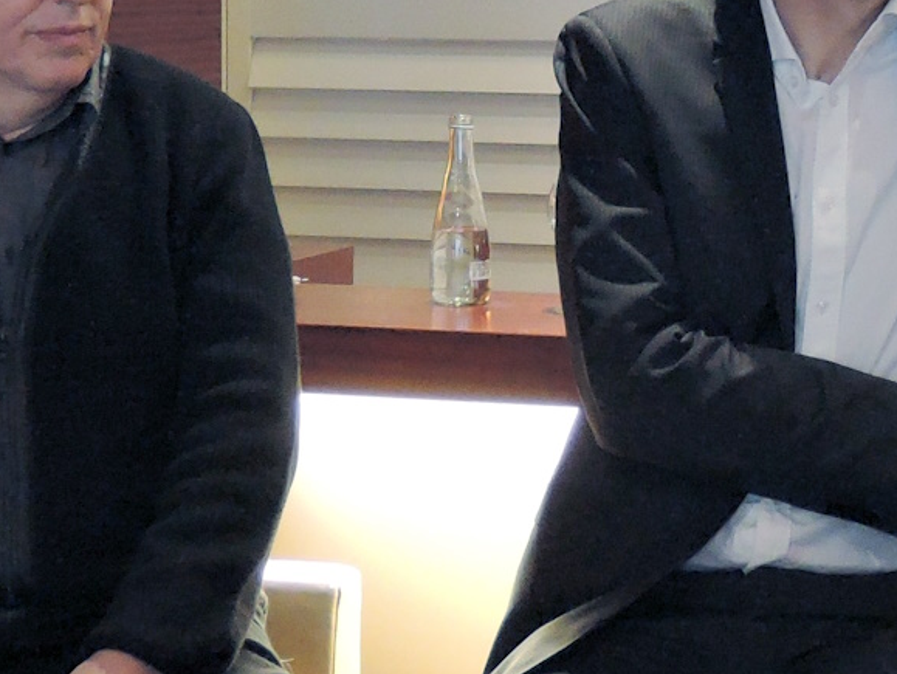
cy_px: 31
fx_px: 2774
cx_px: 553
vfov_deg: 13.7
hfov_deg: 18.3
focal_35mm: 107
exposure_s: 1/60
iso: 1250
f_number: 2.2
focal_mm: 6.6
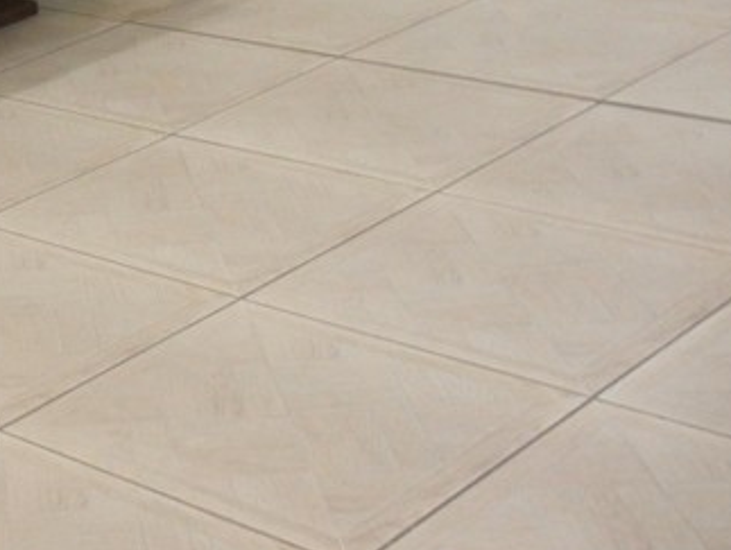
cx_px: -358
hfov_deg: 18.4
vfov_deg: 15.4
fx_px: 2008
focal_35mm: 95
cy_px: 32
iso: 400
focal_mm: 5.4
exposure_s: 1/4.3
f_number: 3.5
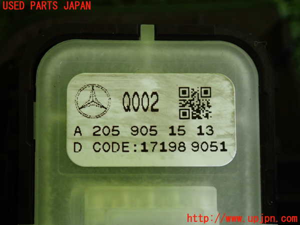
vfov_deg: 14.8
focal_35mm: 100
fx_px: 867
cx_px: 150
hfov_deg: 19.6
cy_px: 112
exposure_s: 1/125
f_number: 4.9
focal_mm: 18
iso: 640
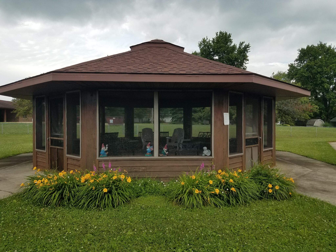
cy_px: 126
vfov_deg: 53.1
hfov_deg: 67.3
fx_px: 252
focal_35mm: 26
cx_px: 168
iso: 40
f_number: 1.7
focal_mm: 4.2
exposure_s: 1/1408
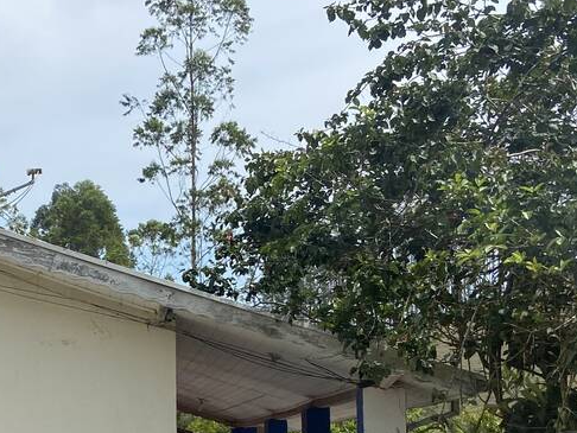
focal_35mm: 77
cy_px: 451
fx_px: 1284
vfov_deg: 18.6
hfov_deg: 24.7
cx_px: 81
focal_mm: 4.25
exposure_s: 1/4115
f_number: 1.8
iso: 32
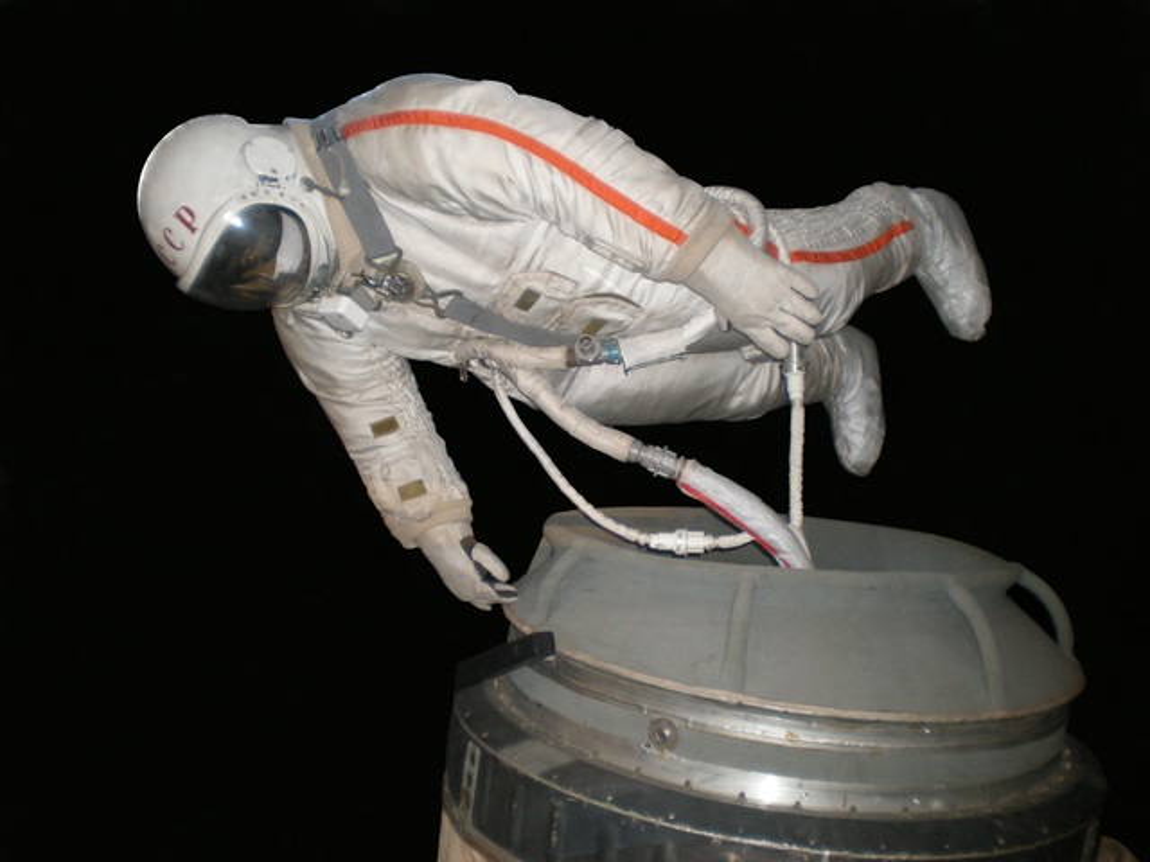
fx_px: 1262
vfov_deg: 37.7
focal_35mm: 38
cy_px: 431
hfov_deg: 49.0
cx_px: 575
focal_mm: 6.3
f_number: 3.1
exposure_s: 1/60
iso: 151
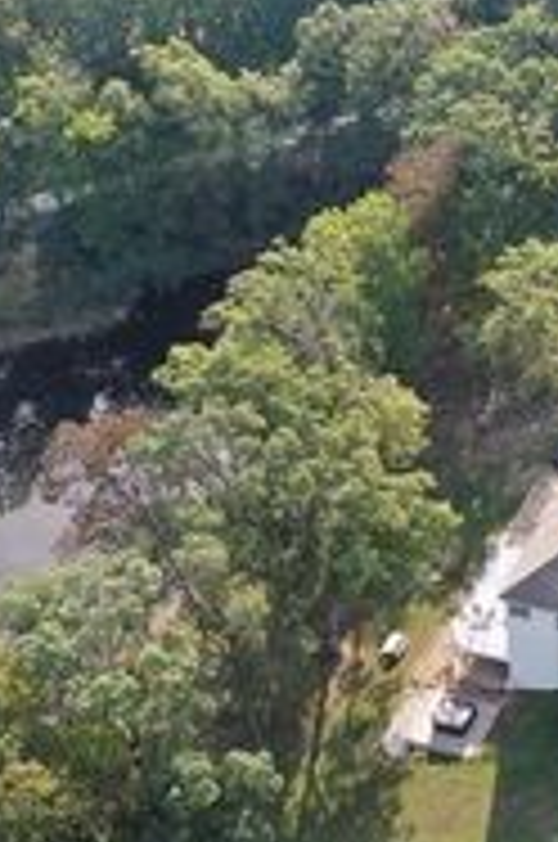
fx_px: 1750
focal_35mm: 75
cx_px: 598
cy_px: 407
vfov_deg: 27.0
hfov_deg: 17.6
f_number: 5
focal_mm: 10.26
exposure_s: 1/100
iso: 100
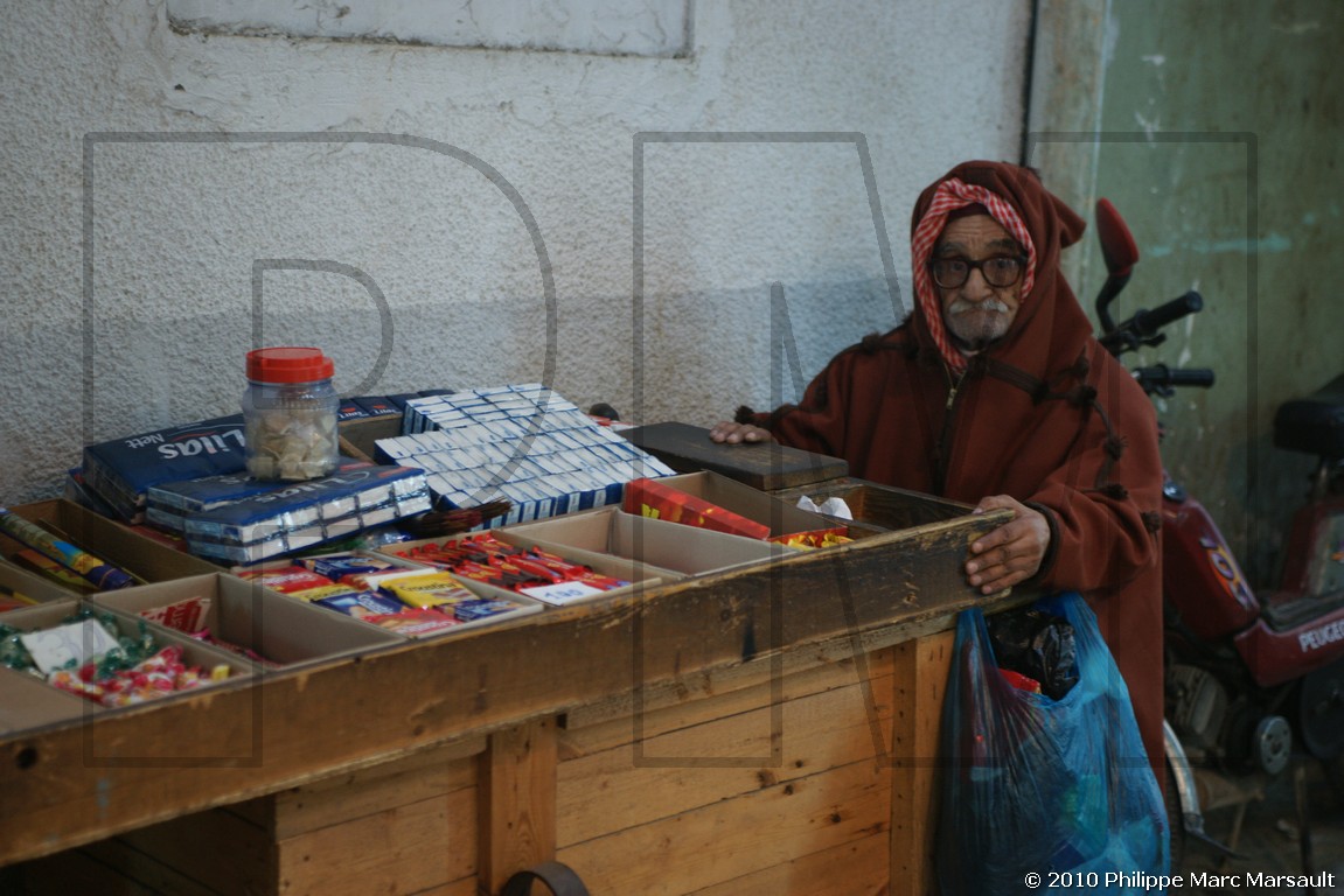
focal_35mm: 70
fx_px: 2614
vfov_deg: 19.5
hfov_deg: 28.8
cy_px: 448
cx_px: 672
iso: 400
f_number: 2.8
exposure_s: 1/20
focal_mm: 70
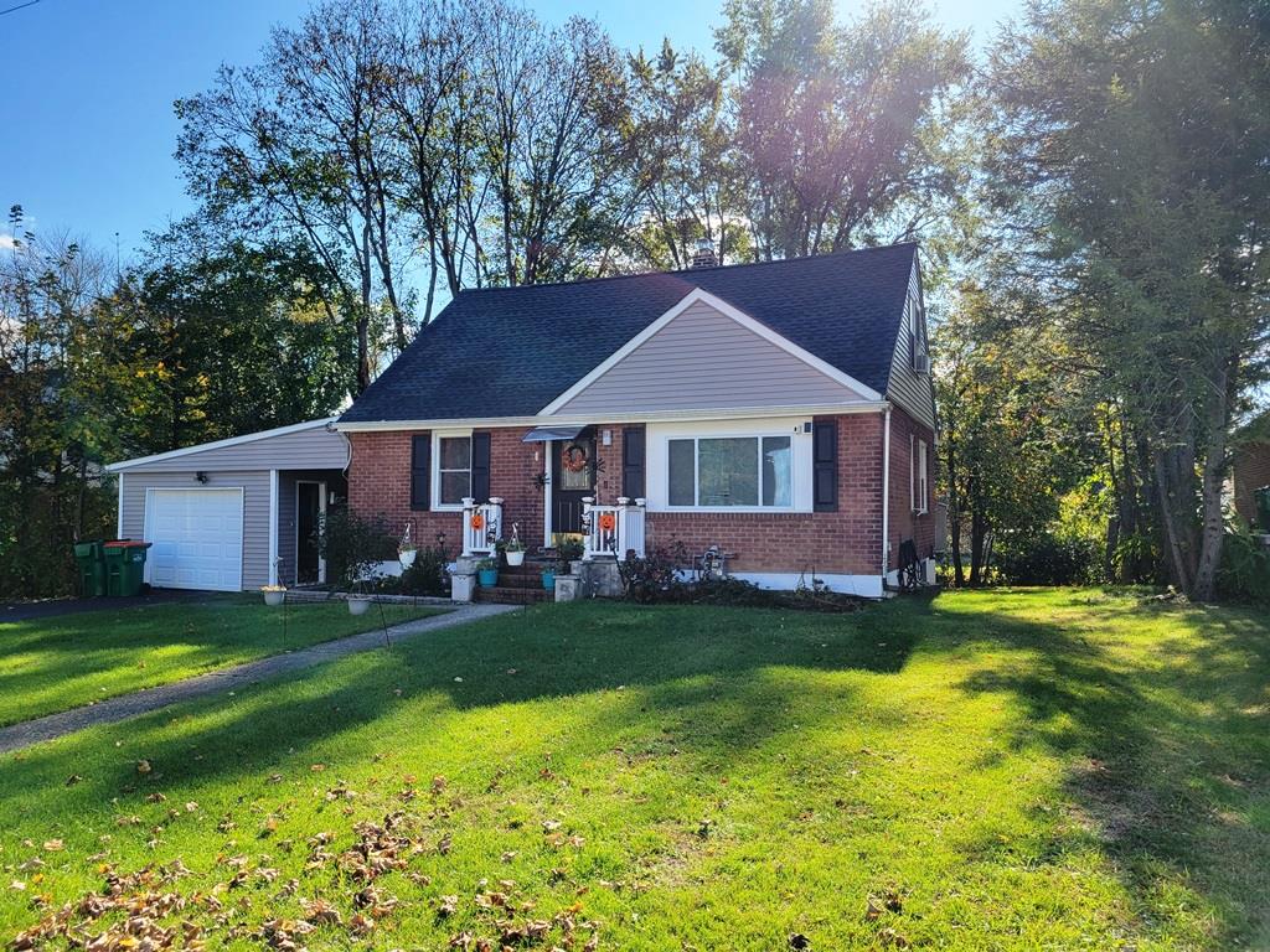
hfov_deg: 67.3
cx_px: 635
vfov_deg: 53.1
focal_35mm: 26
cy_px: 476
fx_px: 954
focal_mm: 5.4
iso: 40
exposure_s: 1/1248
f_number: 1.8
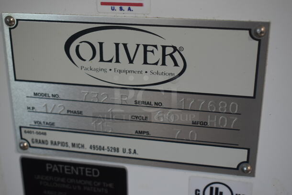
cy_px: 98
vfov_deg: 26.5
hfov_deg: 38.8
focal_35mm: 51
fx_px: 414
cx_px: 146
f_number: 5.6
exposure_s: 1/60
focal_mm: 34
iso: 800
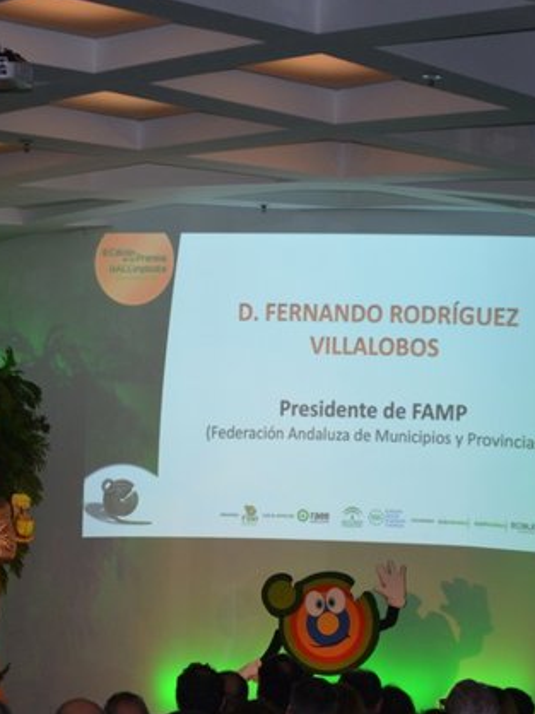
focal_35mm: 131
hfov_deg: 11.3
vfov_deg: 15.1
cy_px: 383
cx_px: 188
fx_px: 2698
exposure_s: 1/60
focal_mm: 55
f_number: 5.6
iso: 900
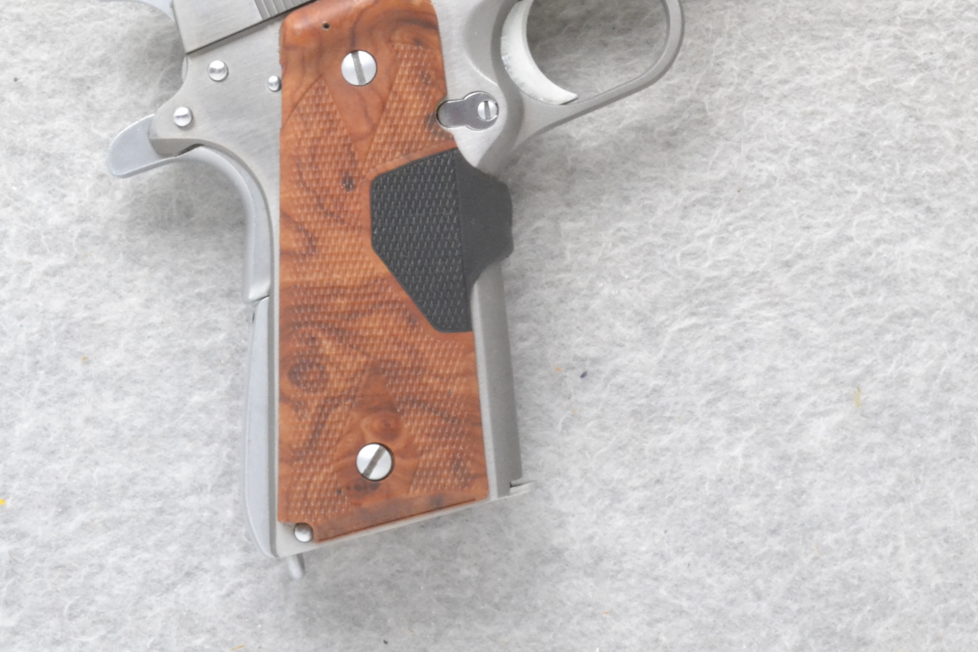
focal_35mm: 111
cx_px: 546
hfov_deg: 18.4
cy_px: 109
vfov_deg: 12.3
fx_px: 3015
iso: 3200
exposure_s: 1/60
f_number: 20
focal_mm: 42
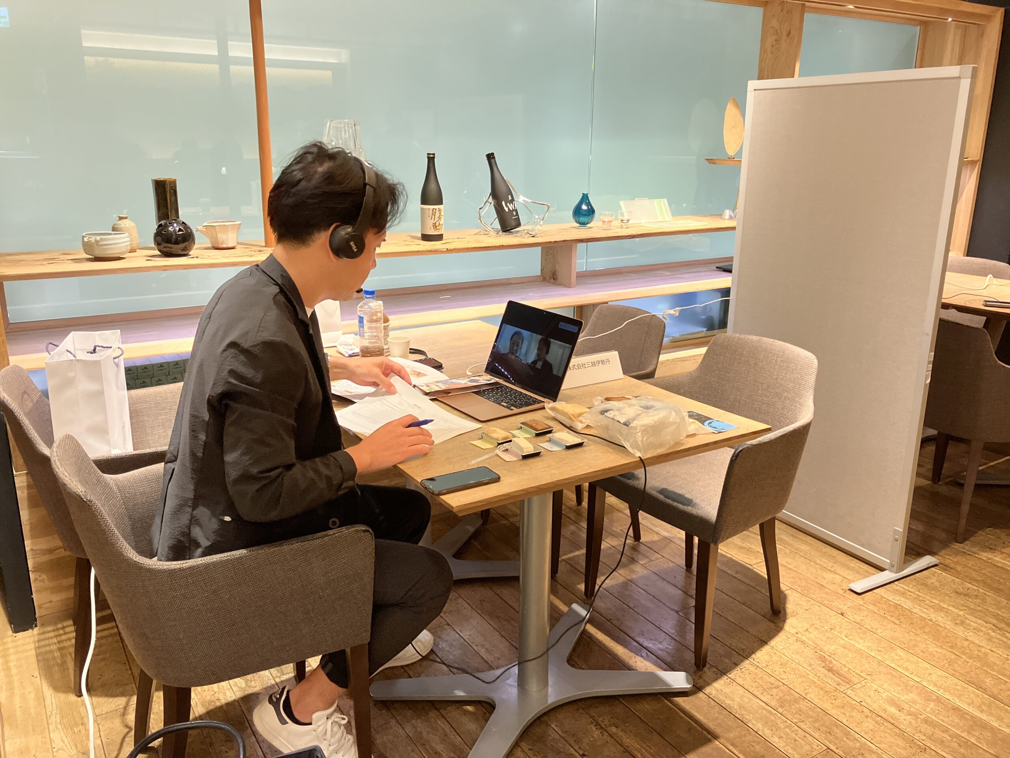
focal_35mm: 28
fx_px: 817
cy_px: 379
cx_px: 505
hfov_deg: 63.4
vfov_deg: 49.7
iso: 200
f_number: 1.8
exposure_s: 1/60
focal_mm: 3.99
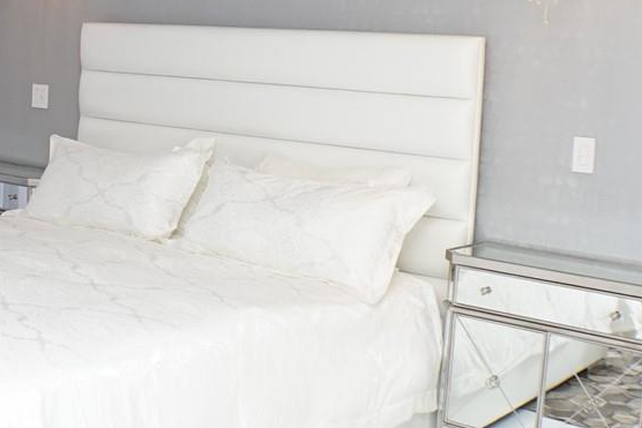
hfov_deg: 24.5
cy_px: 150
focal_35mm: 82
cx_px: 162
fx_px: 1463
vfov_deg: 16.6
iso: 1000
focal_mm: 28
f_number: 4
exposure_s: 1/160
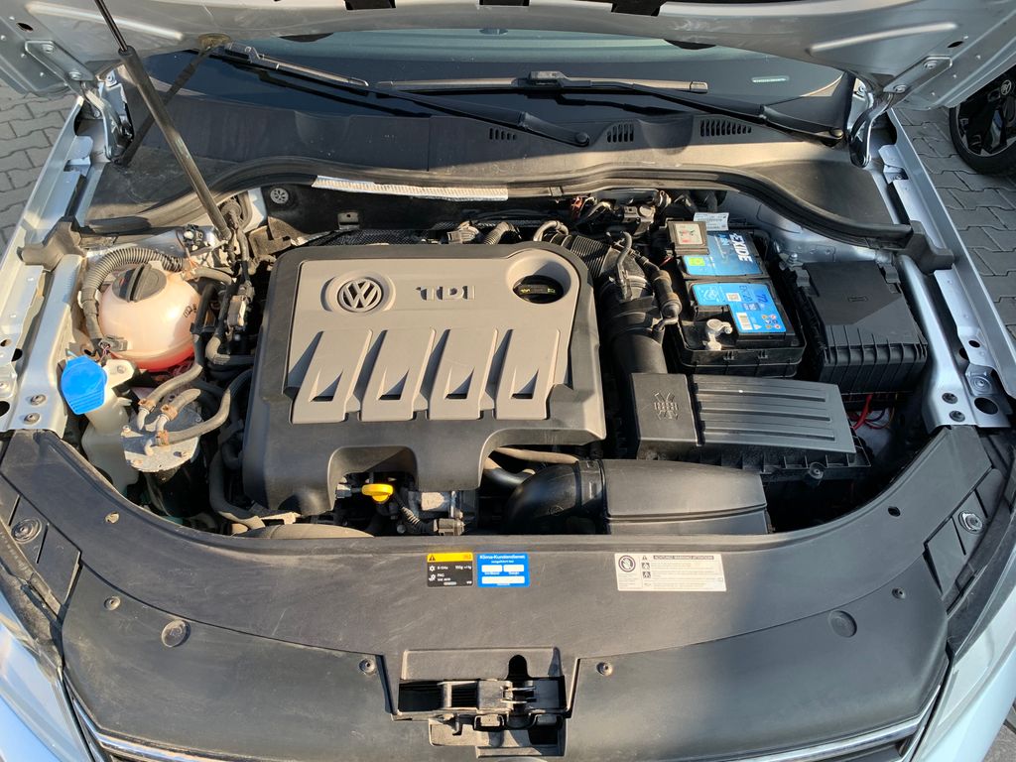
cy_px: 381
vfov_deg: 53.1
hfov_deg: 67.3
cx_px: 508
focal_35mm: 26
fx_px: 763
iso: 25
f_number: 1.8
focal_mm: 4.25
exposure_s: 1/271
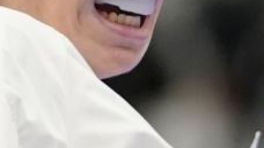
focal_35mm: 1638
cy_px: 68
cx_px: 98
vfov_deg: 0.7
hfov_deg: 1.3
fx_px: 11458
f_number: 2.8
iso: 3200
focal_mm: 200
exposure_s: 1/1000
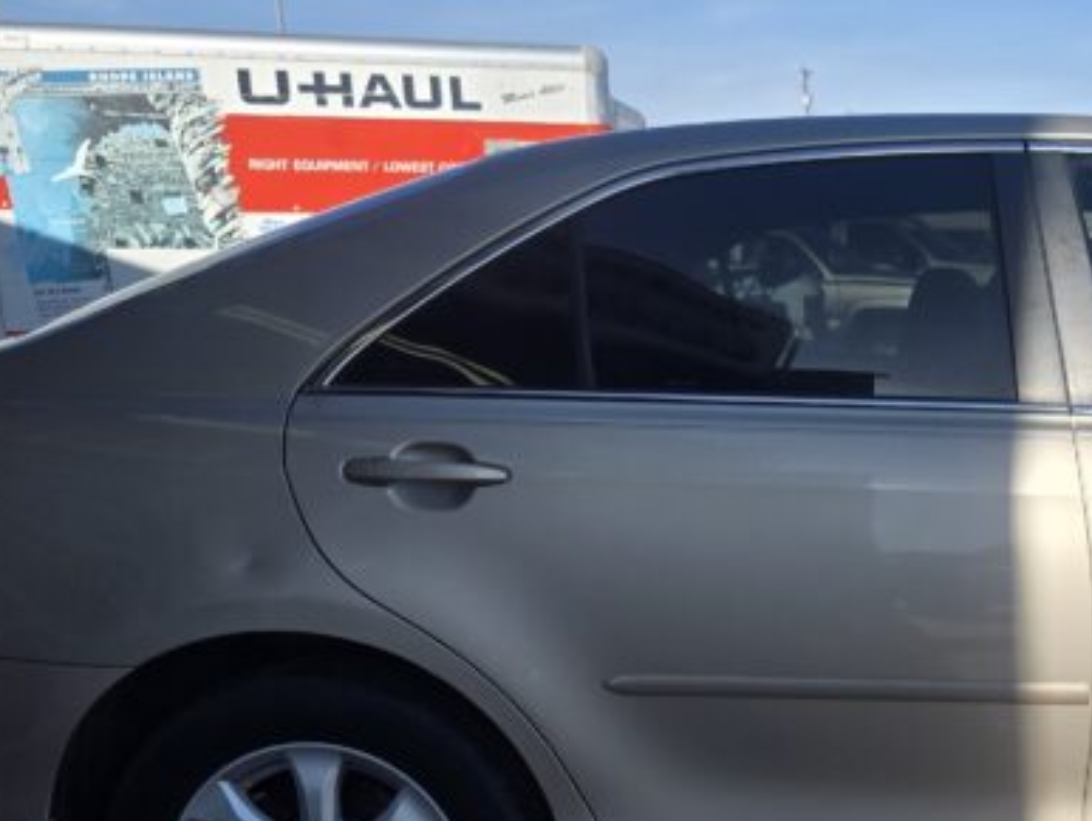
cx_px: 1112
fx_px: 1926
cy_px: 815
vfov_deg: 23.1
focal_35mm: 61
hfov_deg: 29.4
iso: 32
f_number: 1.8
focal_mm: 5.4
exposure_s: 1/2921
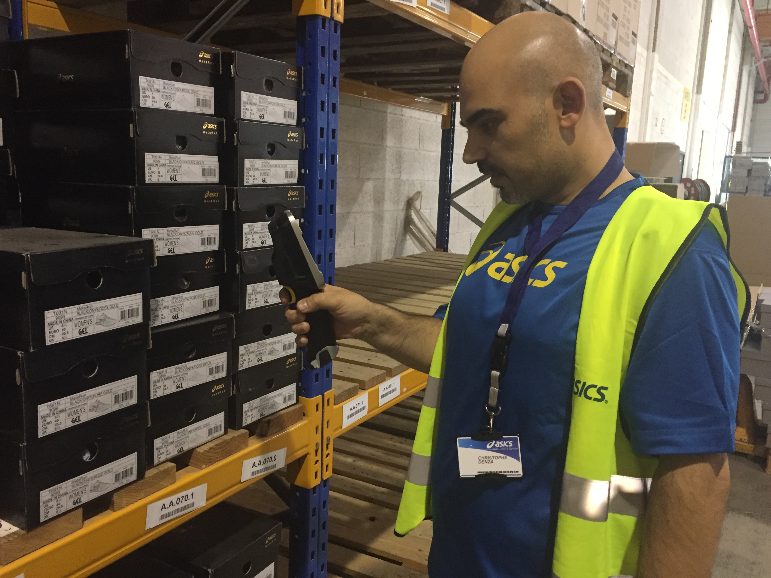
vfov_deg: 48.2
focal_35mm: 29
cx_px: 386
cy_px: 289
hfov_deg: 61.7
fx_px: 646
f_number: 2.2
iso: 320
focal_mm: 4.15
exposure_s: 1/17
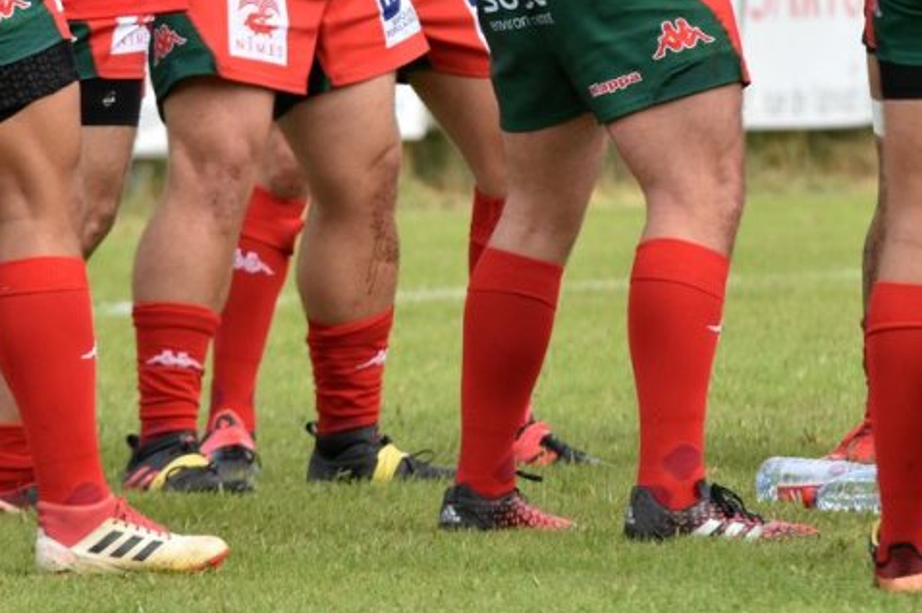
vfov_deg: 1.4
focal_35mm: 964
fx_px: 24671
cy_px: -33
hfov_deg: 2.1
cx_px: 602
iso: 640
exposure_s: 1/800
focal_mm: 300
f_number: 7.1
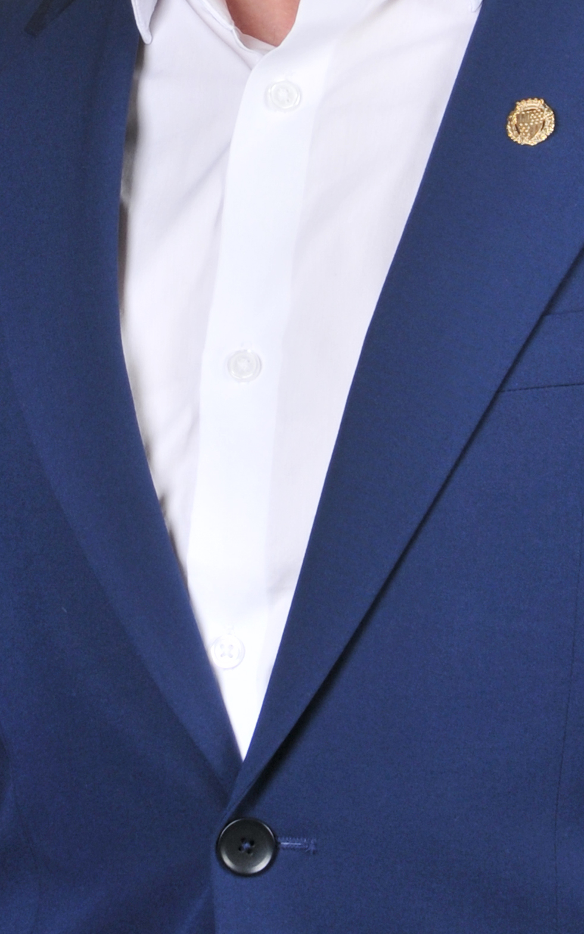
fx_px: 4253
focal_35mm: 167
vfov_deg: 12.3
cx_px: 290
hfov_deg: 7.9
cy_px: -102
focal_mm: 40
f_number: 11
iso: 200
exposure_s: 1/125
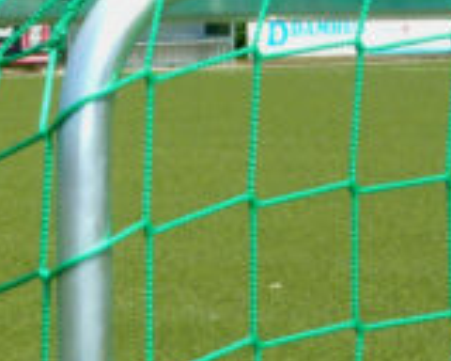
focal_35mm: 179
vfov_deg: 8.5
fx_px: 2389
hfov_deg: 10.7
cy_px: 488
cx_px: -39
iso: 100
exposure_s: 1/500
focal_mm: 8.7
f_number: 4.1
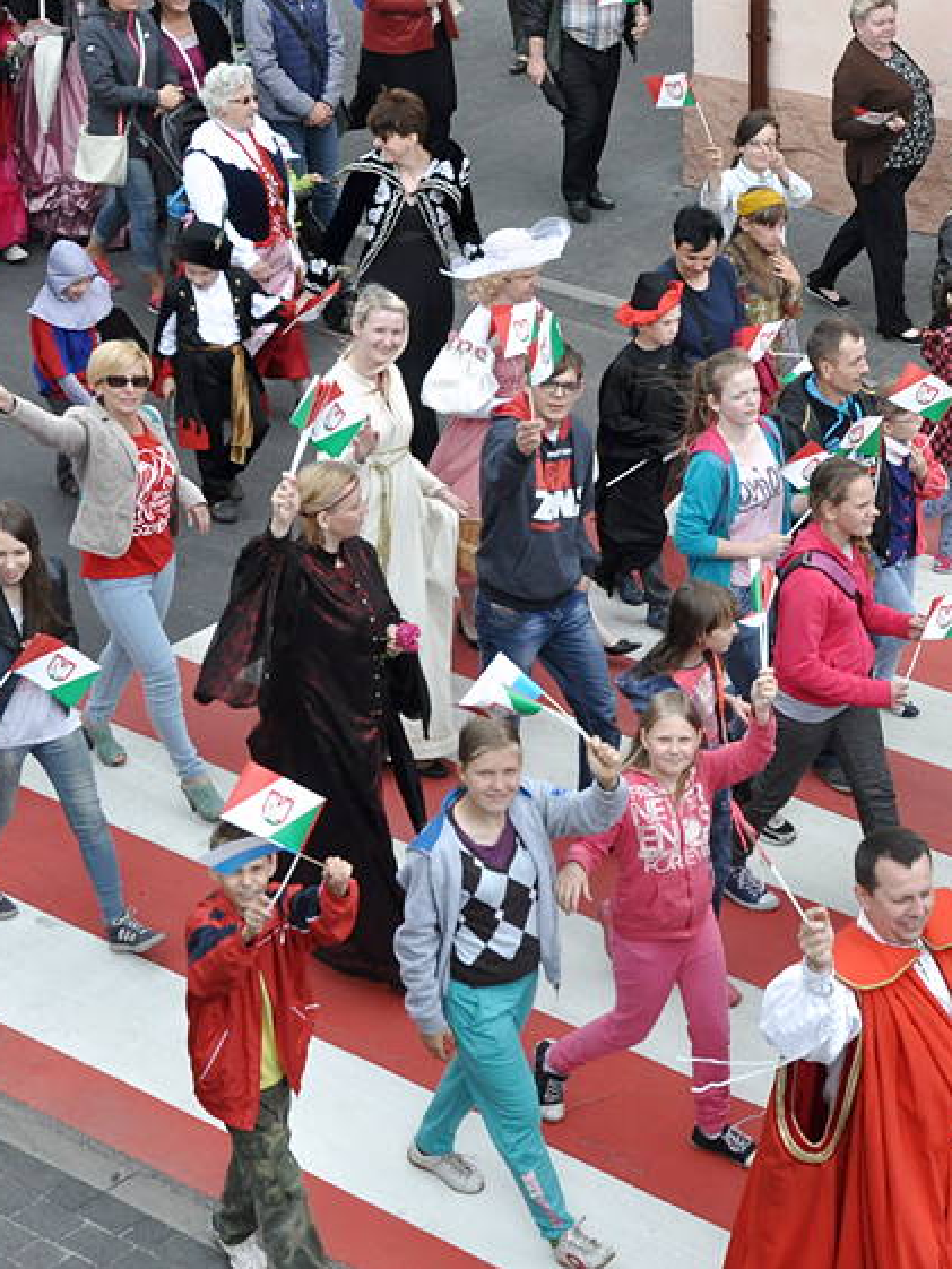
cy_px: 632
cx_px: 715
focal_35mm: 83
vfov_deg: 23.6
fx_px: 3042
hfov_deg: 17.7
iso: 1250
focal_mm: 38
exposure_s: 1/400
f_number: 10
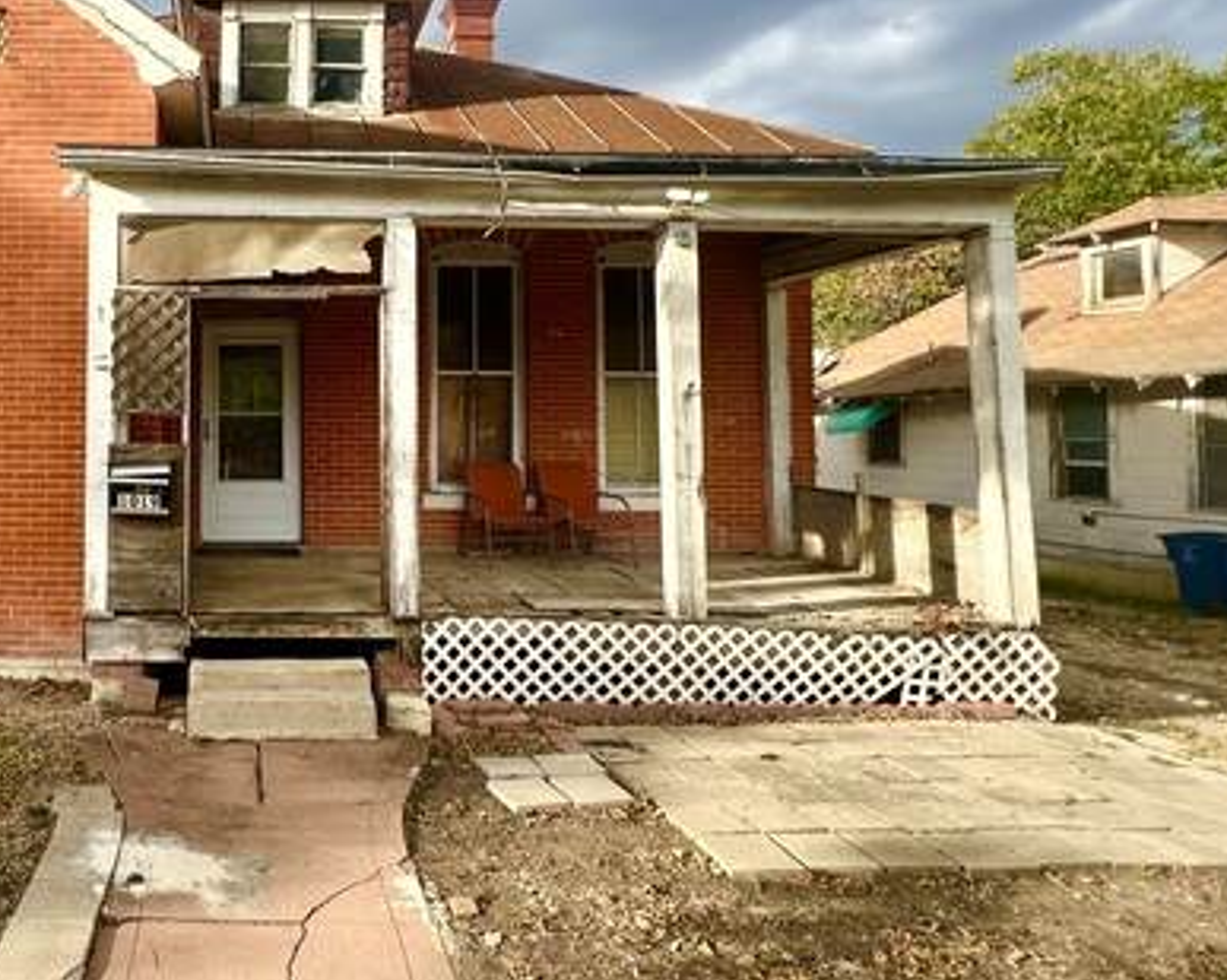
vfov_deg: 64.2
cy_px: 346
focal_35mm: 21
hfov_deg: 70.4
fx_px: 762
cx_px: 254
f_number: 1.8
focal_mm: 1.57
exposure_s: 1/307
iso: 32
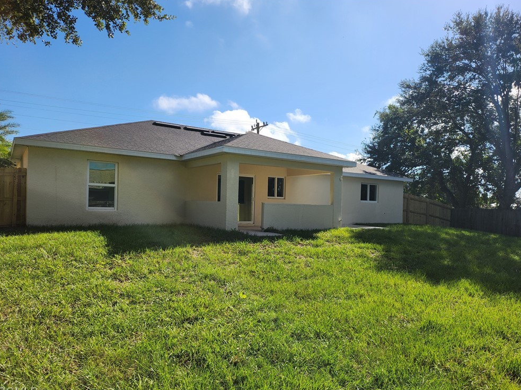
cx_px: 259
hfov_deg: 69.4
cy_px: 201
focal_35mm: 25
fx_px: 376
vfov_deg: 54.9
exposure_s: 1/4408
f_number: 1.8
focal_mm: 5
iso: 50
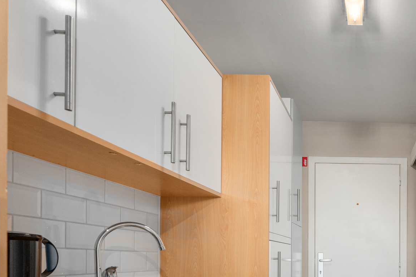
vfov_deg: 40.3
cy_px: 266
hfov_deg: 55.7
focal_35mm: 29
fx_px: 335
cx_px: 369
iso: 250
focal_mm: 14
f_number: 9
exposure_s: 1/8
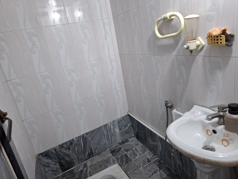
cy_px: 90
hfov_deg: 73.9
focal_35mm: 23
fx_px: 158
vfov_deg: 58.9
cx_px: 119
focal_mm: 5.54
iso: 160
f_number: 1.8
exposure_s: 1/50
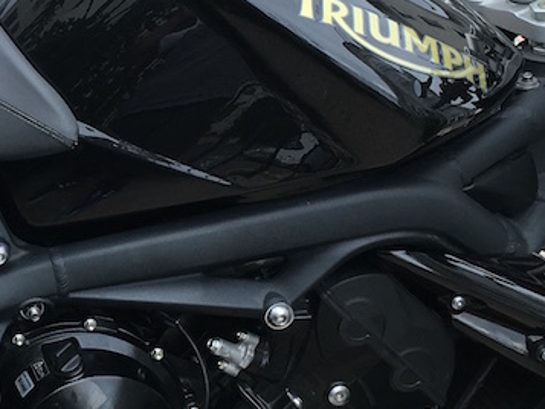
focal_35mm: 104
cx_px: -63
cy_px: 124
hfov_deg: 18.2
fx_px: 1638
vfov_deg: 14.2
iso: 25
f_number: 2.2
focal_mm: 4.15
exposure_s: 1/187
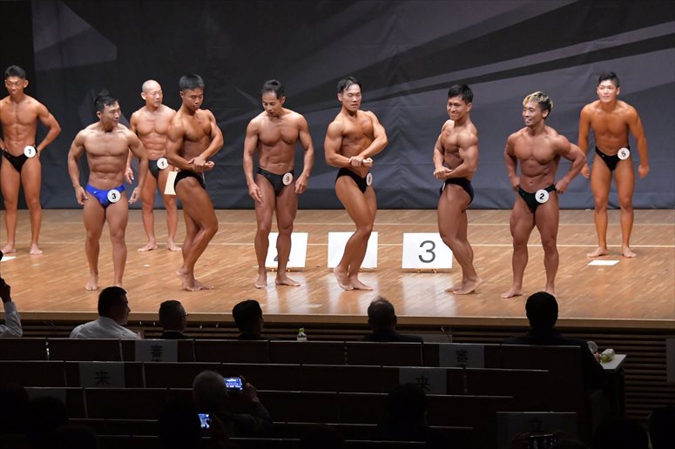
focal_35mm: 147
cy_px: 224
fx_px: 2755
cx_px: 338
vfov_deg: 9.3
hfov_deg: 14.0
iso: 8000
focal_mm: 98
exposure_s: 1/400
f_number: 5.6
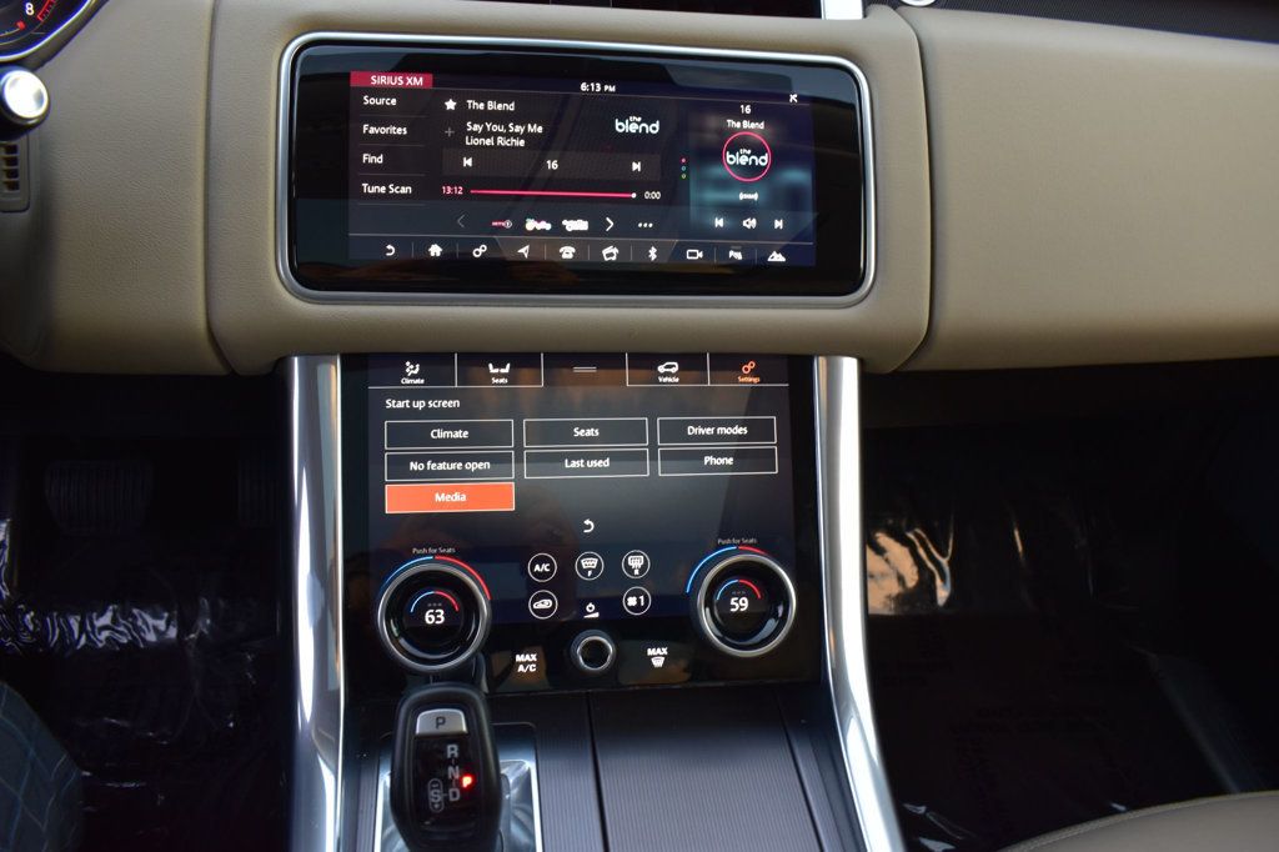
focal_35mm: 27
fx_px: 959
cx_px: 640
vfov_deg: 47.9
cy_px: 426
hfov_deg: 67.4
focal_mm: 18
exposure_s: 1/15
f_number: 6.3
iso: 560
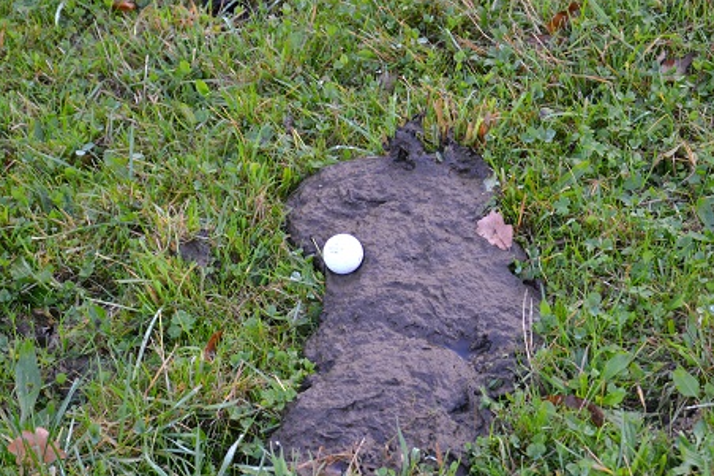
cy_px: 261
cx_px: 404
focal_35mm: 102
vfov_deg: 13.4
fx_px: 2022
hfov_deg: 20.0
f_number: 4.8
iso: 400
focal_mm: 48
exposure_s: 1/60
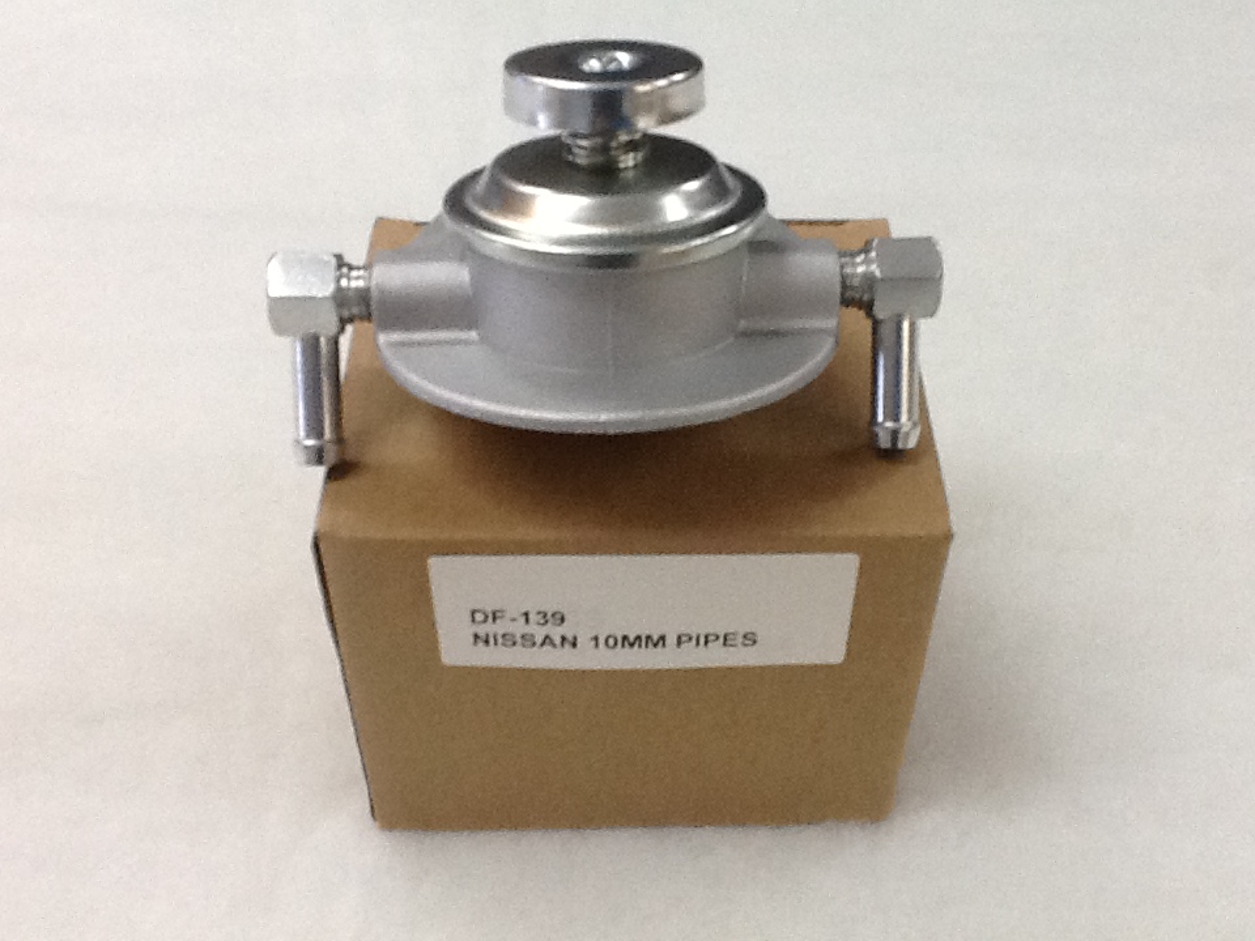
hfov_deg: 42.9
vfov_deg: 32.9
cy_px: 470
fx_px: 1595
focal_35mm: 44
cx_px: 628
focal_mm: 2.03
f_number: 2.4
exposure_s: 1/33
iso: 125
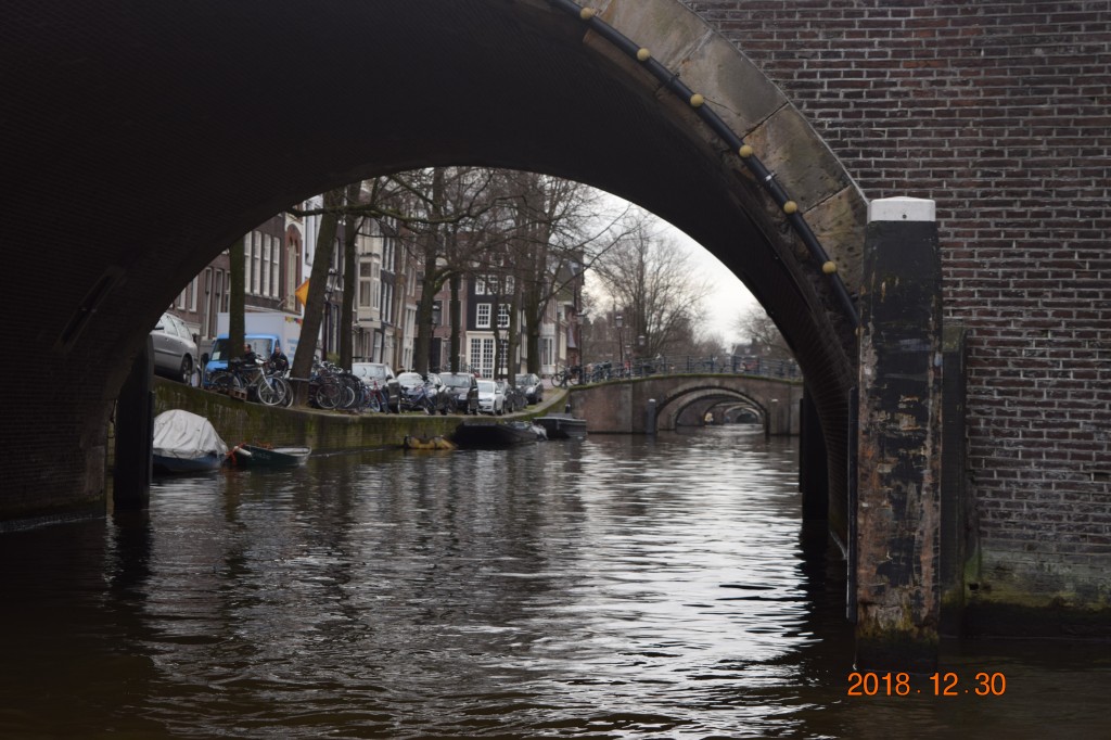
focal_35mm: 72
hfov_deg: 28.1
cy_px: 370
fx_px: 2221
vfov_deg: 18.9
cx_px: 556
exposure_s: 1/200
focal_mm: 48
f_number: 7.1
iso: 400
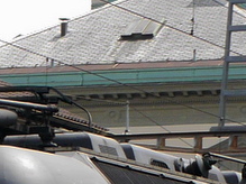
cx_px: 3
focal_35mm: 230
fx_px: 1634
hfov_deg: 8.6
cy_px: 412
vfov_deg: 6.2
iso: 160
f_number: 8
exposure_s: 1/320
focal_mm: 21
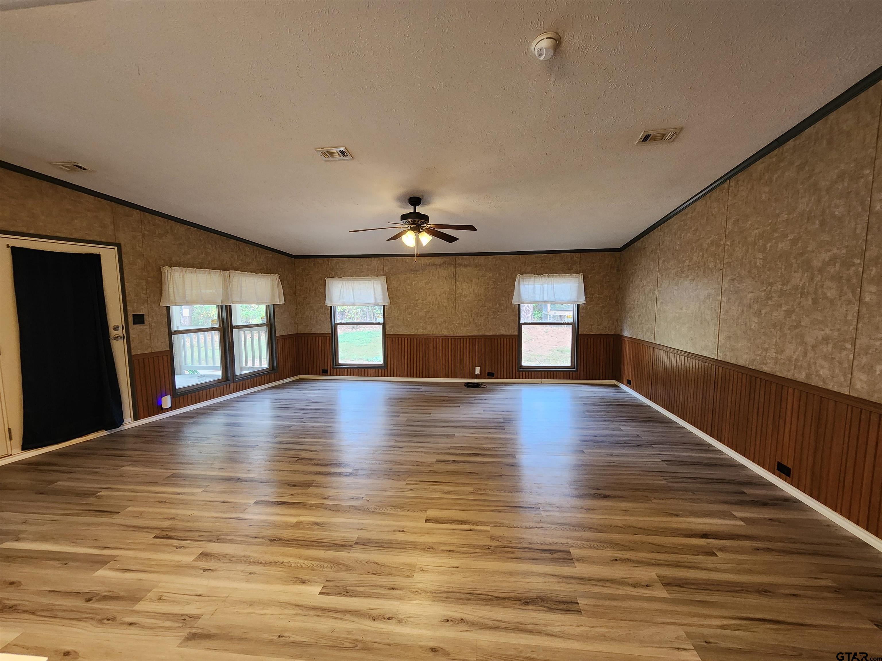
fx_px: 331
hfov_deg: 106.2
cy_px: 330
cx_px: 441
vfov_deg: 89.9
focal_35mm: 13
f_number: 2.2
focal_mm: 2.2
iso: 320
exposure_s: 1/40
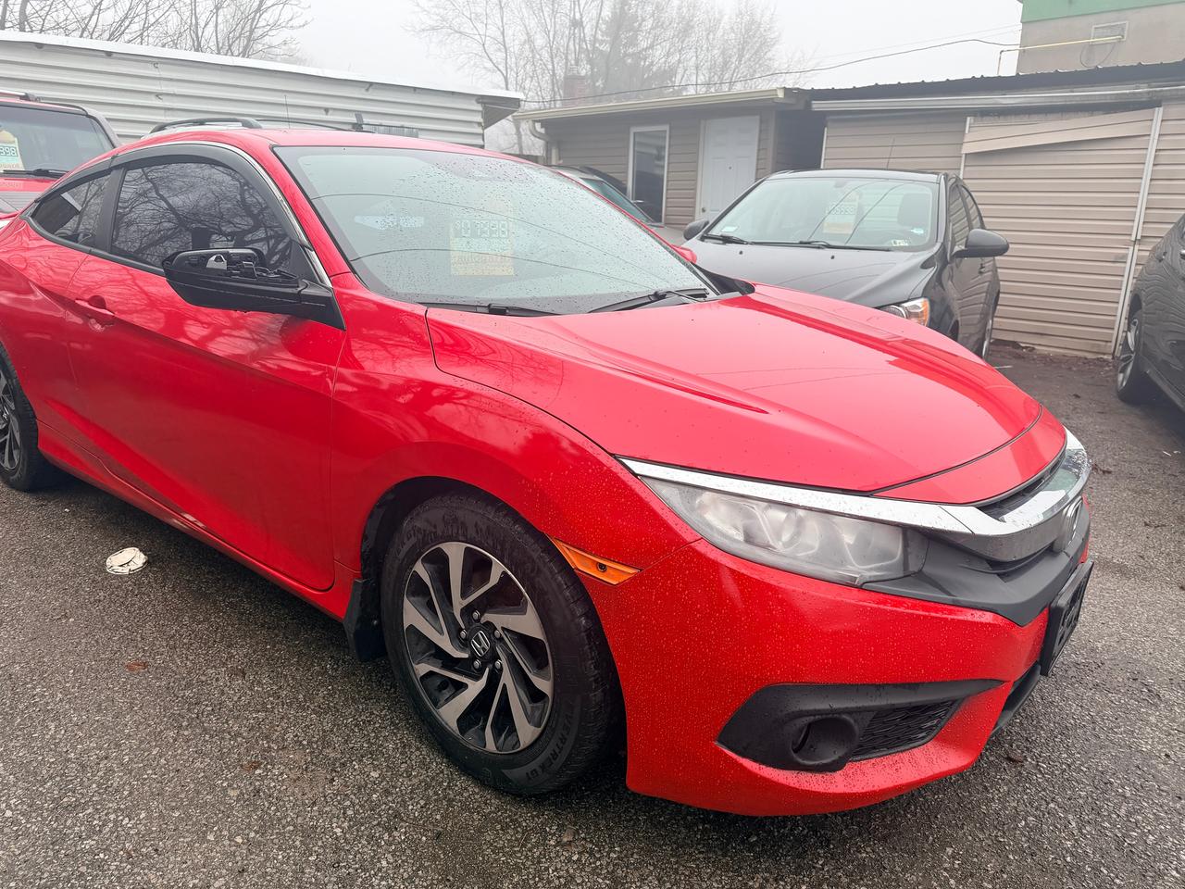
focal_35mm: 24
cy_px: 444
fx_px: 822
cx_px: 592
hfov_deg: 71.6
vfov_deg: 56.8
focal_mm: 6.76
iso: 80
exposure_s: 1/1018
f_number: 1.78
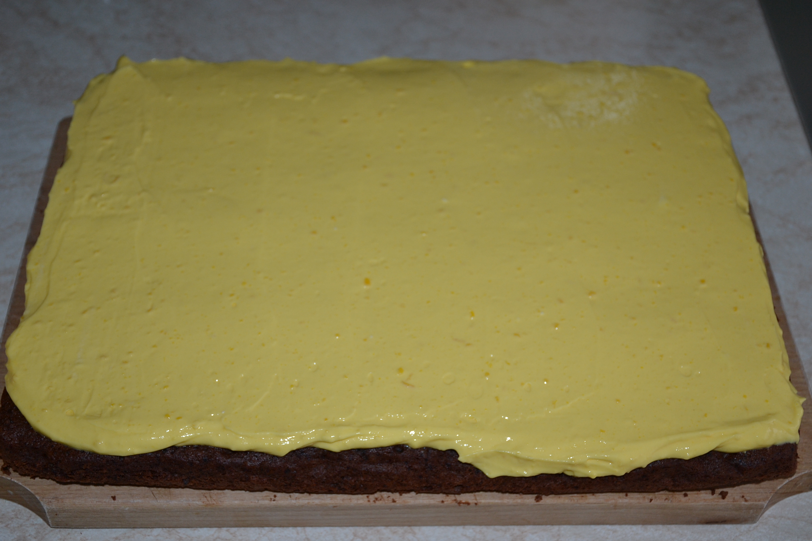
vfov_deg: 25.8
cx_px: 406
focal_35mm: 52
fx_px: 1184
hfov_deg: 37.9
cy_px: 270
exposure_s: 1/60
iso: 360
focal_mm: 35
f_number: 4.2
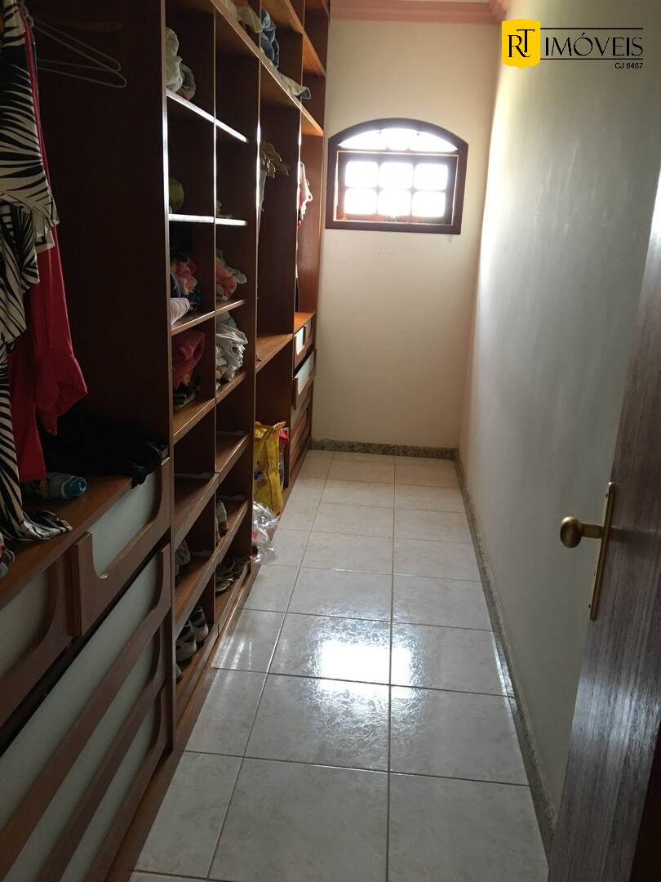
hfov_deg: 48.2
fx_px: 738
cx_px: 330
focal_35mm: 29
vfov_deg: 61.7
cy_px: 441
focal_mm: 4.15
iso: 125
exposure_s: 1/30
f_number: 2.2
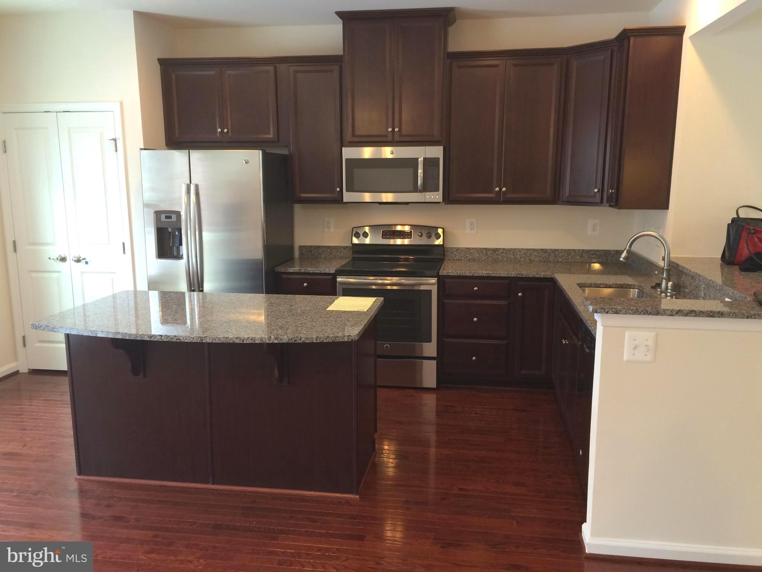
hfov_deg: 61.7
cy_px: 286
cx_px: 381
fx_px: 638
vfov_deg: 48.2
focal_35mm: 29
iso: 64
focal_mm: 4.15
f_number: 2.2
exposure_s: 1/30
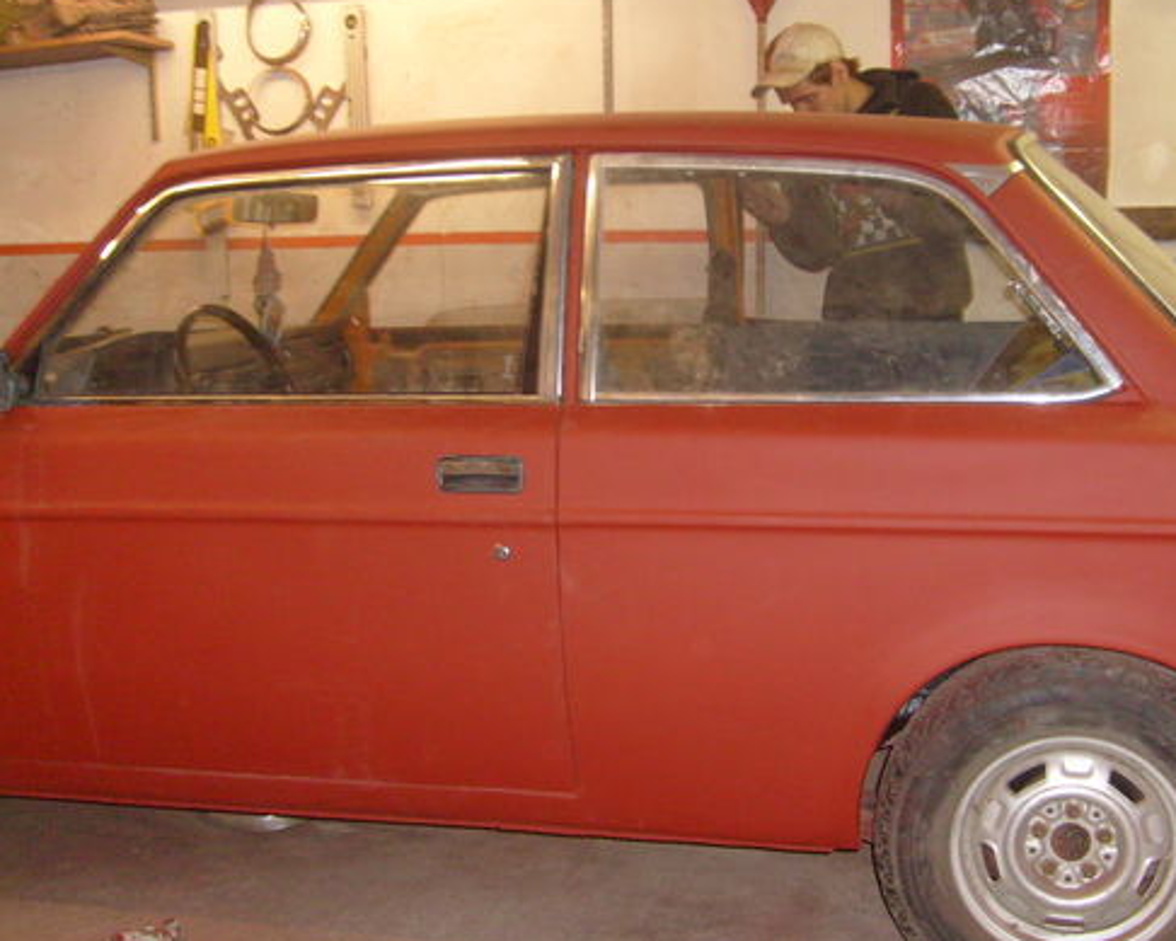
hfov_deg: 40.9
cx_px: 736
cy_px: 431
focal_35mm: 45
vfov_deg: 33.4
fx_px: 1567
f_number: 2.8
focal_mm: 5.8
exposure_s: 1/45
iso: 160
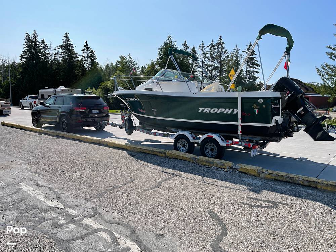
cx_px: 168
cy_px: 126
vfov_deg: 53.1
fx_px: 252
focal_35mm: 26
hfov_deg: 67.3
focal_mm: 5.1
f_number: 1.6
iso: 32
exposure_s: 1/4902
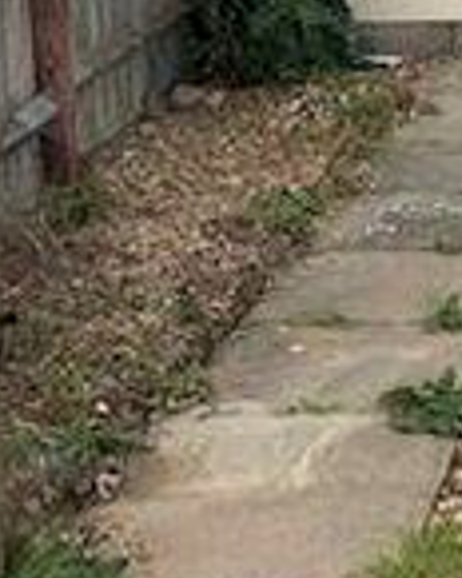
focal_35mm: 132
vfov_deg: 13.3
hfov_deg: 10.8
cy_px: -425
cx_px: 872
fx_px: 2256
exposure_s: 1/510
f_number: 1.8
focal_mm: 3.99
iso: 20
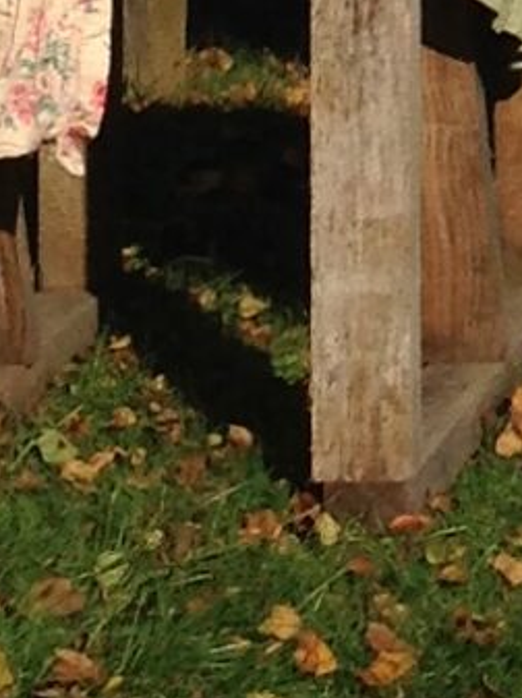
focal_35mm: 266
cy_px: -781
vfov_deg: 7.1
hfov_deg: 5.4
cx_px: 1299
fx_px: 5358
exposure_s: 1/5051
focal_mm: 4.28
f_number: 2.4
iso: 64
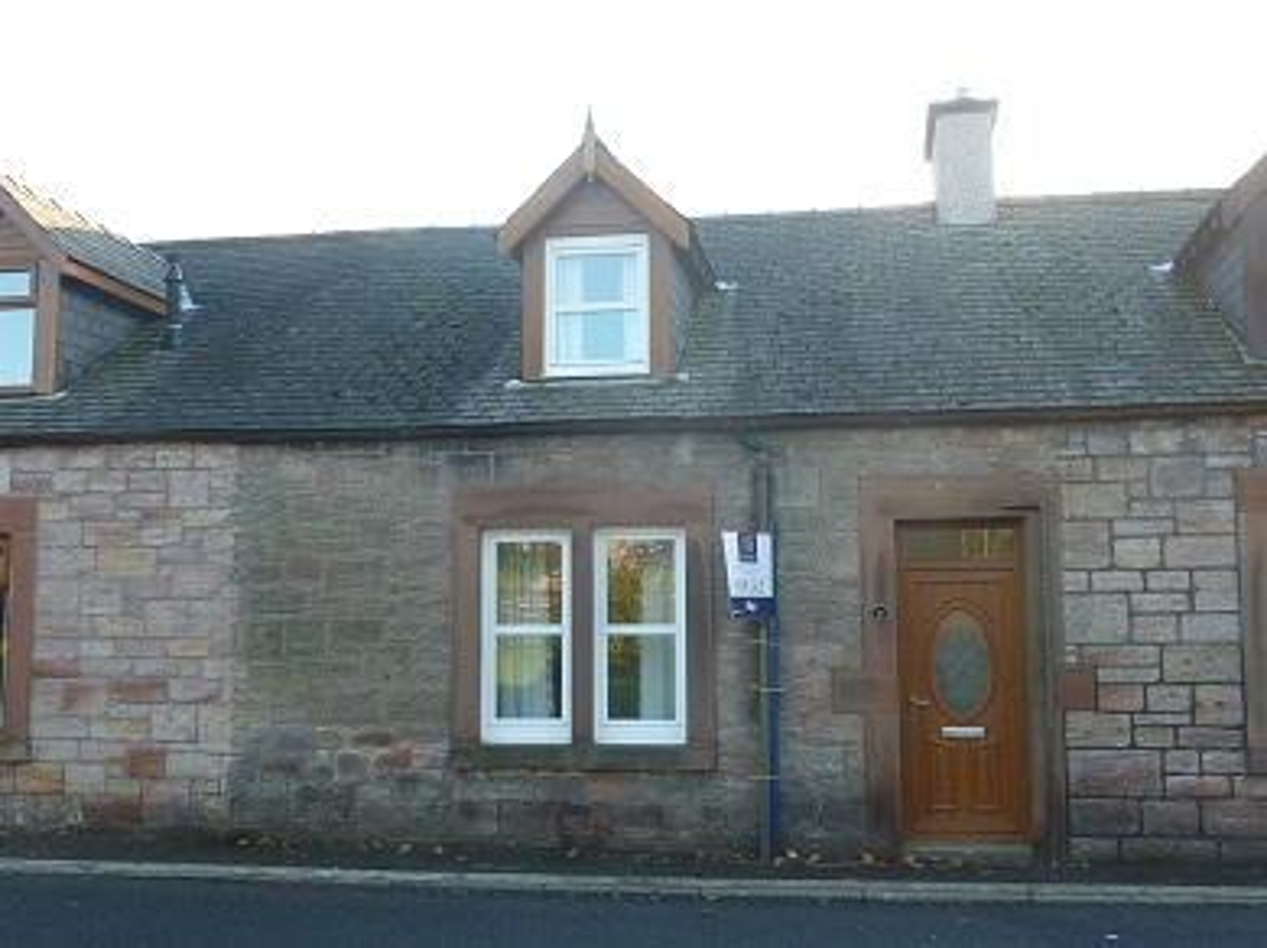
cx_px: 634
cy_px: 474
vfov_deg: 37.7
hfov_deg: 49.0
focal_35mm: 38
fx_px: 1390
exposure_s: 1/80
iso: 80
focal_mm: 4.4
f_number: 3.3
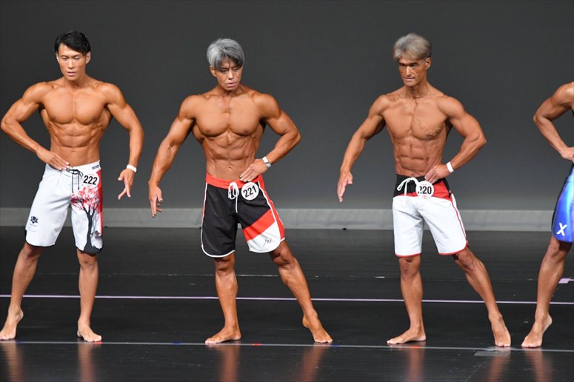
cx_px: 287
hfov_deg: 6.5
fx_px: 5020
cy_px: 191
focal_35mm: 315
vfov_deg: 4.4
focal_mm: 210
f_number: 5.6
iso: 4000
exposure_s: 1/400
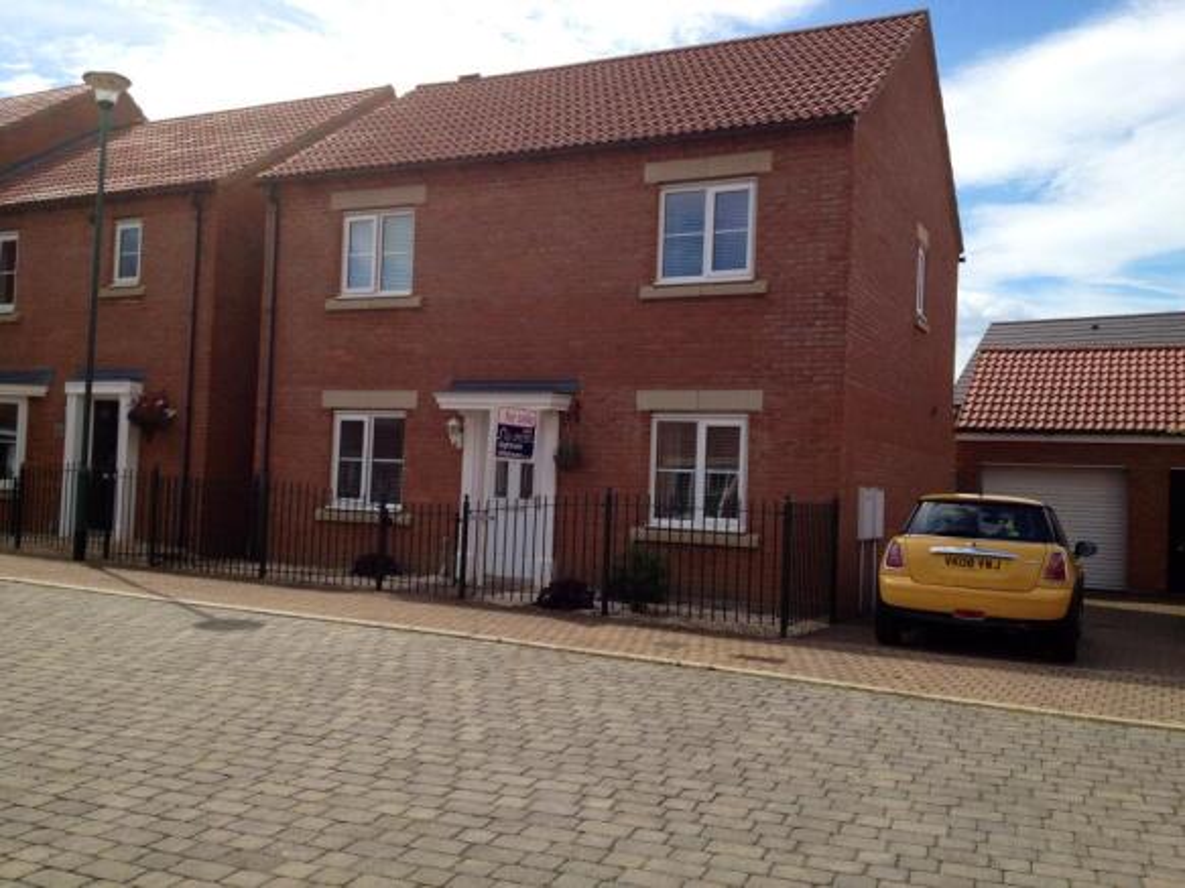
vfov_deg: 40.7
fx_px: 1198
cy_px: 444
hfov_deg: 52.6
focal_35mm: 35
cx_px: 592
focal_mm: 4.28
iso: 64
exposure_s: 1/1972
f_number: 2.4
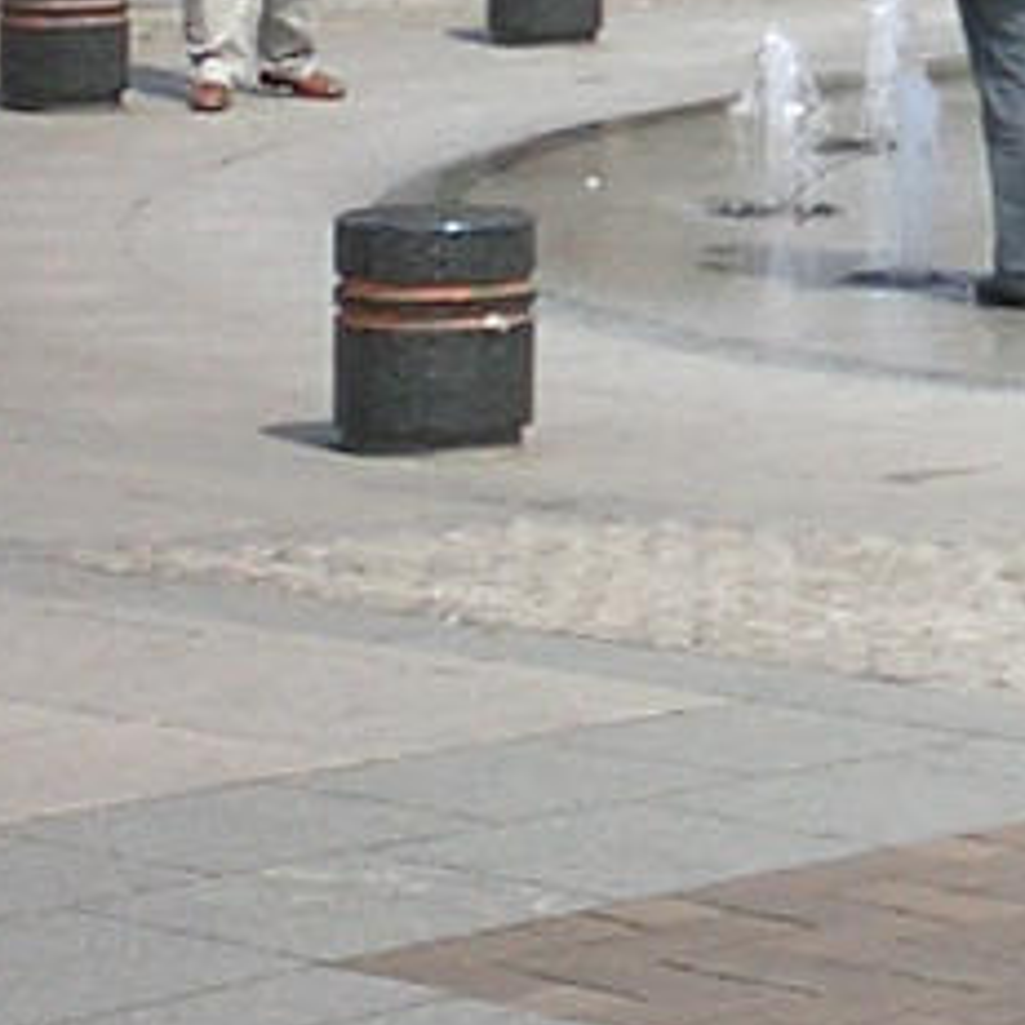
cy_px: -515
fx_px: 6064
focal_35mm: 181
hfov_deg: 9.3
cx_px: 1677
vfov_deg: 9.4
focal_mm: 5.6
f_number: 3.5
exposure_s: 1/1000
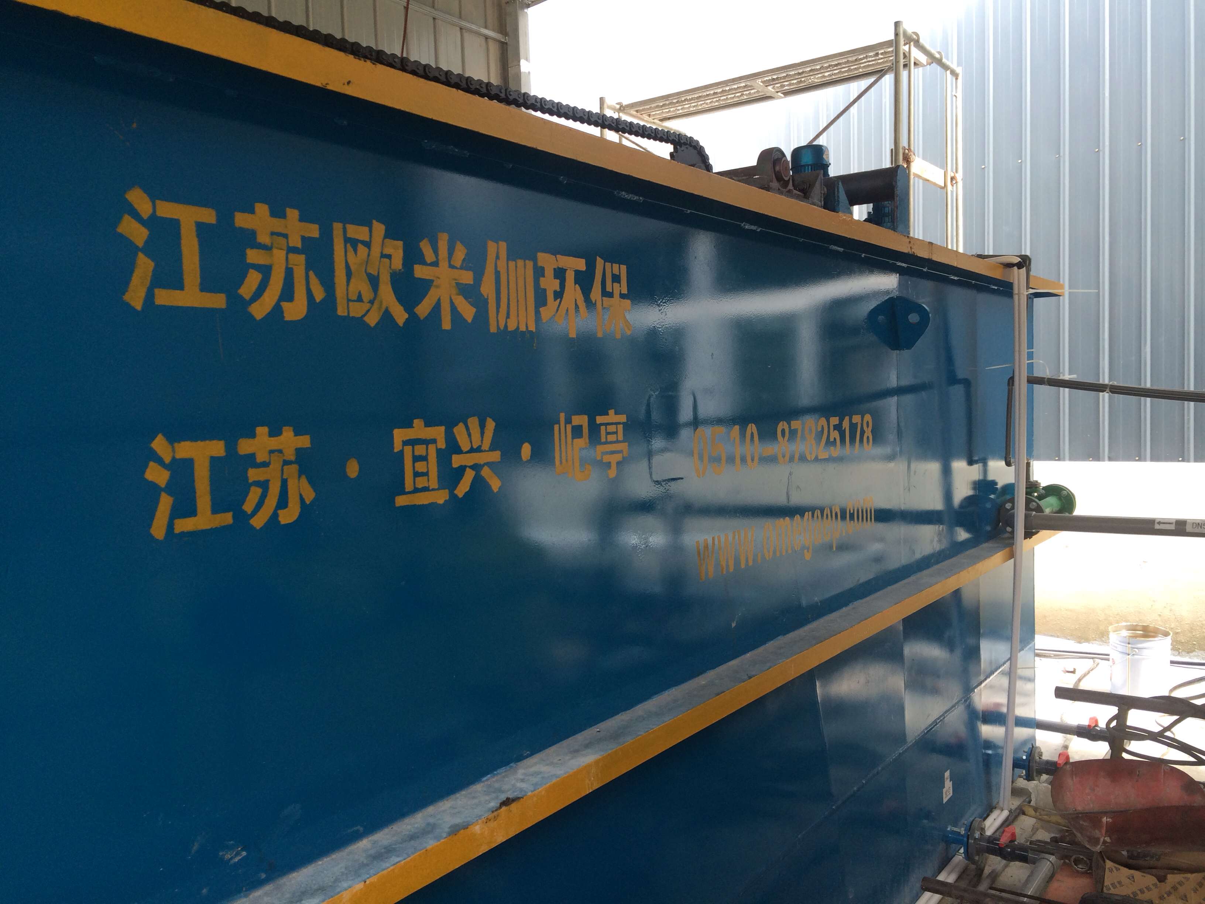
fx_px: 1044
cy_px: 452
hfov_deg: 60.0
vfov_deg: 46.8
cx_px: 602
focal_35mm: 30
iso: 40
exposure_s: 1/60
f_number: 2.2
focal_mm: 4.12
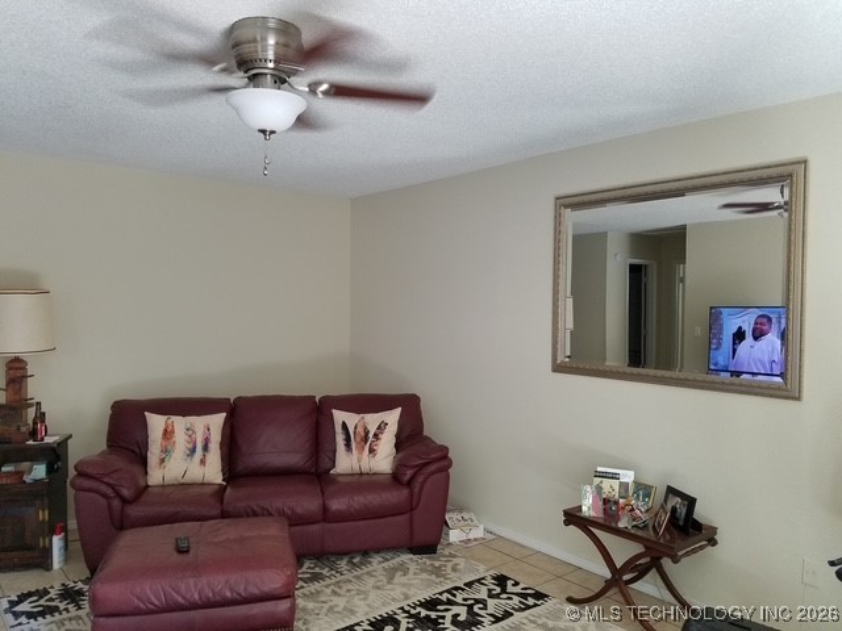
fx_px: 632
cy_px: 316
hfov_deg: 67.3
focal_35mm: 26
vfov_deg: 53.1
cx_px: 421
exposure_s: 1/40
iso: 160
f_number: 1.7
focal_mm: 4.2
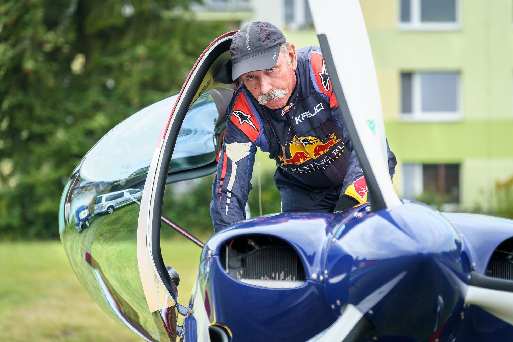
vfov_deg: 8.0
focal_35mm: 172
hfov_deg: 12.0
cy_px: 171
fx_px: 2450
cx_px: 256
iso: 640
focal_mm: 172
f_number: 5.6
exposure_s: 1/1000
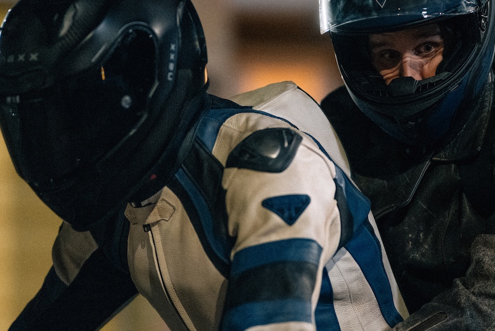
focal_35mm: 176
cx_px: 297
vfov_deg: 7.8
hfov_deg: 11.7
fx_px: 2421
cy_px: 211
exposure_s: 1/400
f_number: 1.2
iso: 3200
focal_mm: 85
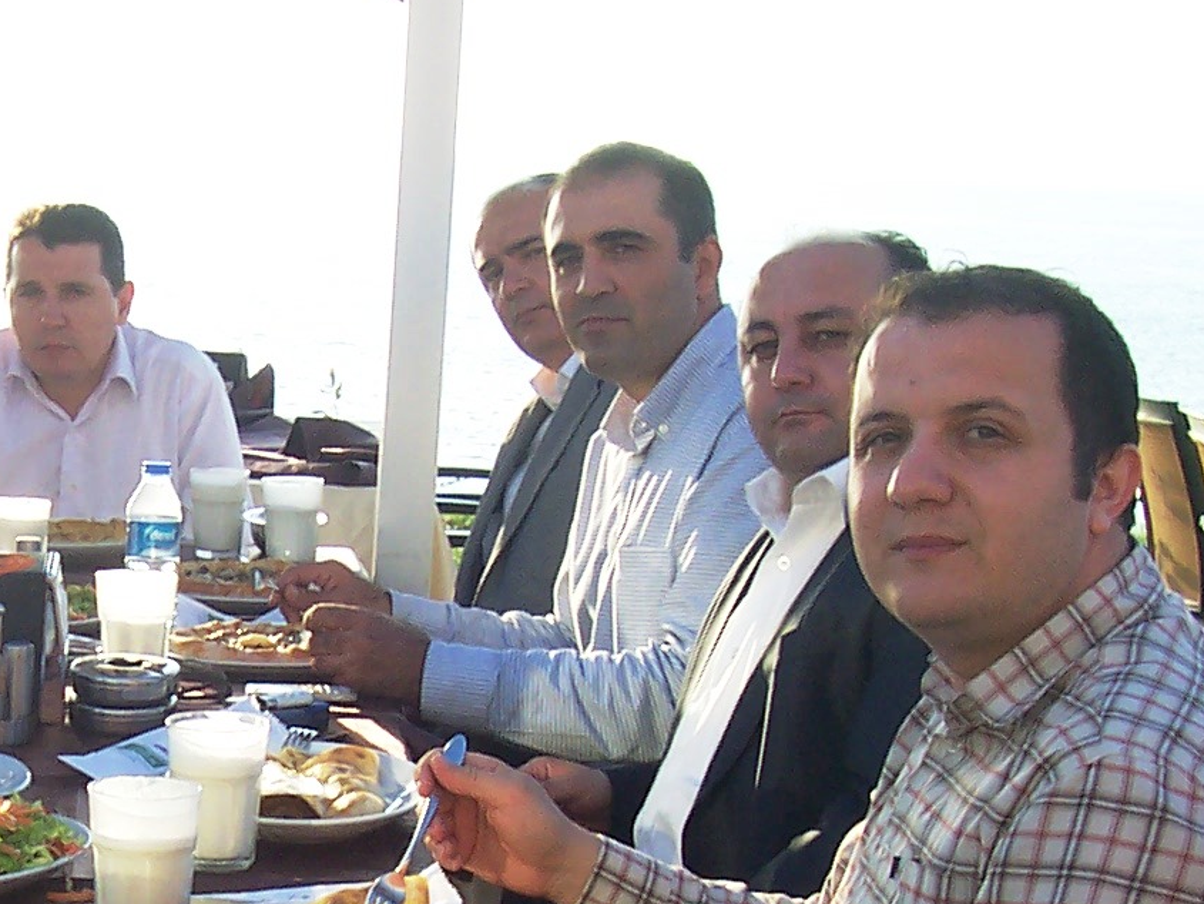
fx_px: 3096
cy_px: 930
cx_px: 123
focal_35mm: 89
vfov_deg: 16.2
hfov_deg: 21.5
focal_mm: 5.6
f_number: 5.6
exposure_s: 1/180
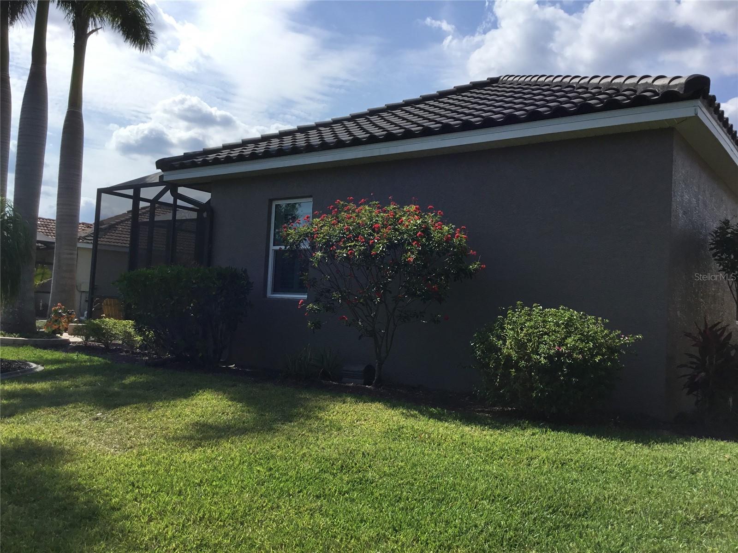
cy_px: 276
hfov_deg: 58.4
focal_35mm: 31
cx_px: 369
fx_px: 661
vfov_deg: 45.4
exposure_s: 1/1894
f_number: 2.4
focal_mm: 3.3
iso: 25
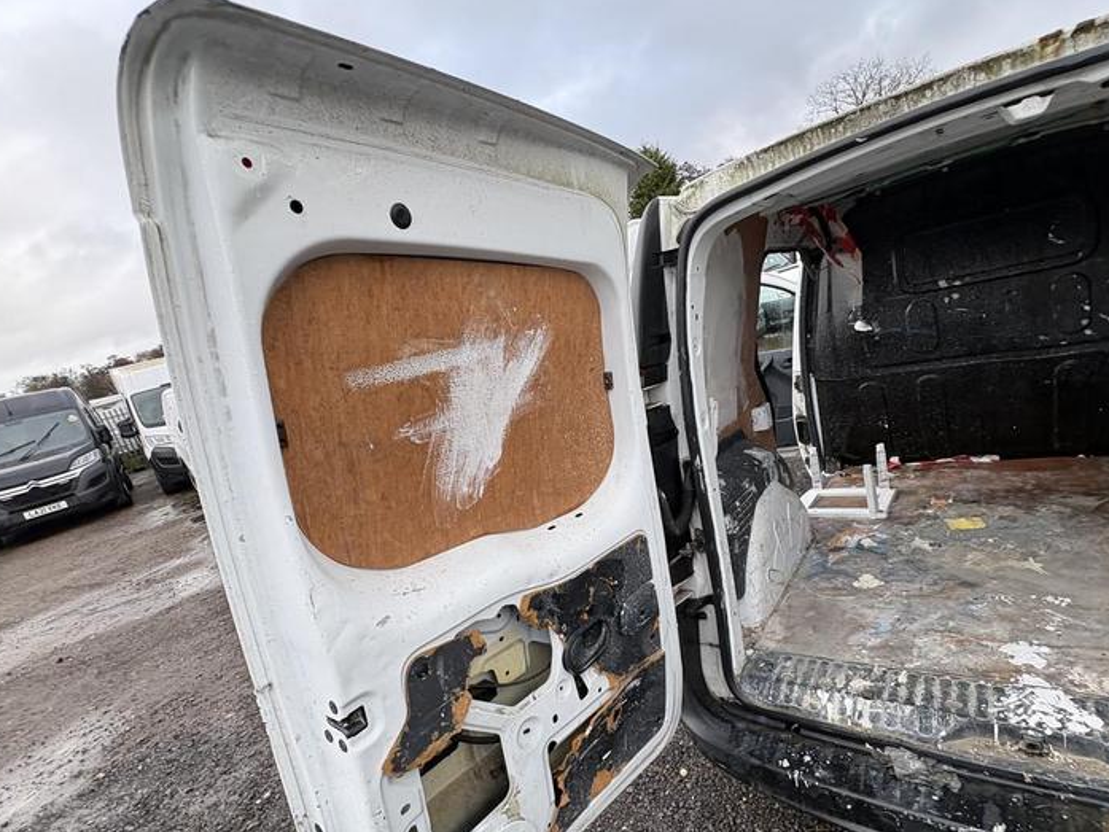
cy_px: 452
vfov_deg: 71.5
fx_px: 577
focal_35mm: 18
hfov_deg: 87.4
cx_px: 614
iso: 40
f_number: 2.2
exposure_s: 1/102
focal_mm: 2.22
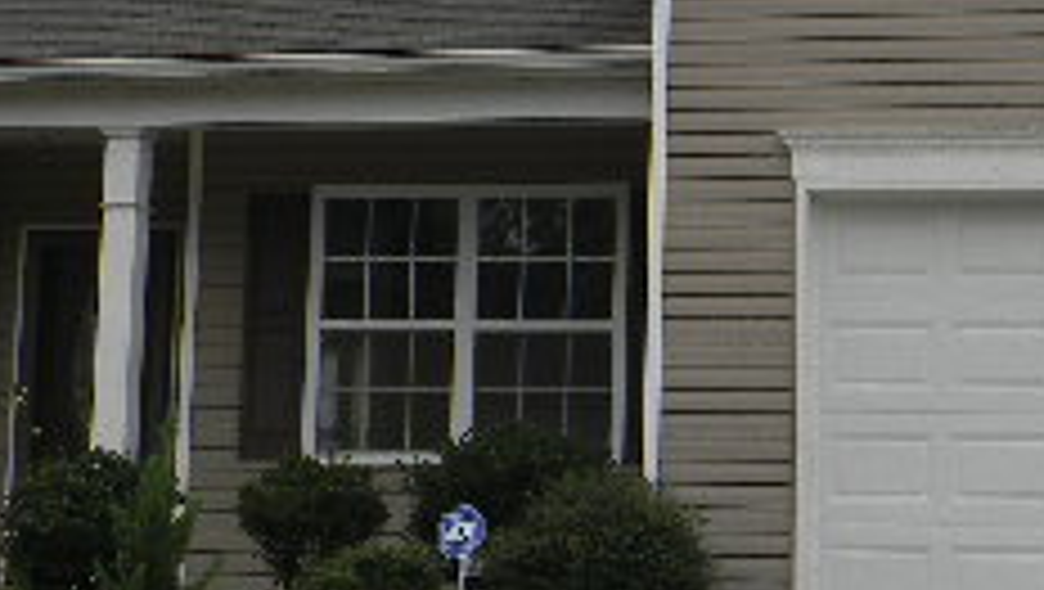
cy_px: 131
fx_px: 2992
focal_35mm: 108
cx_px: 783
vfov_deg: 11.2
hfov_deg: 19.6
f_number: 3.7
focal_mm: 6.4
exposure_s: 1/487
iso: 80
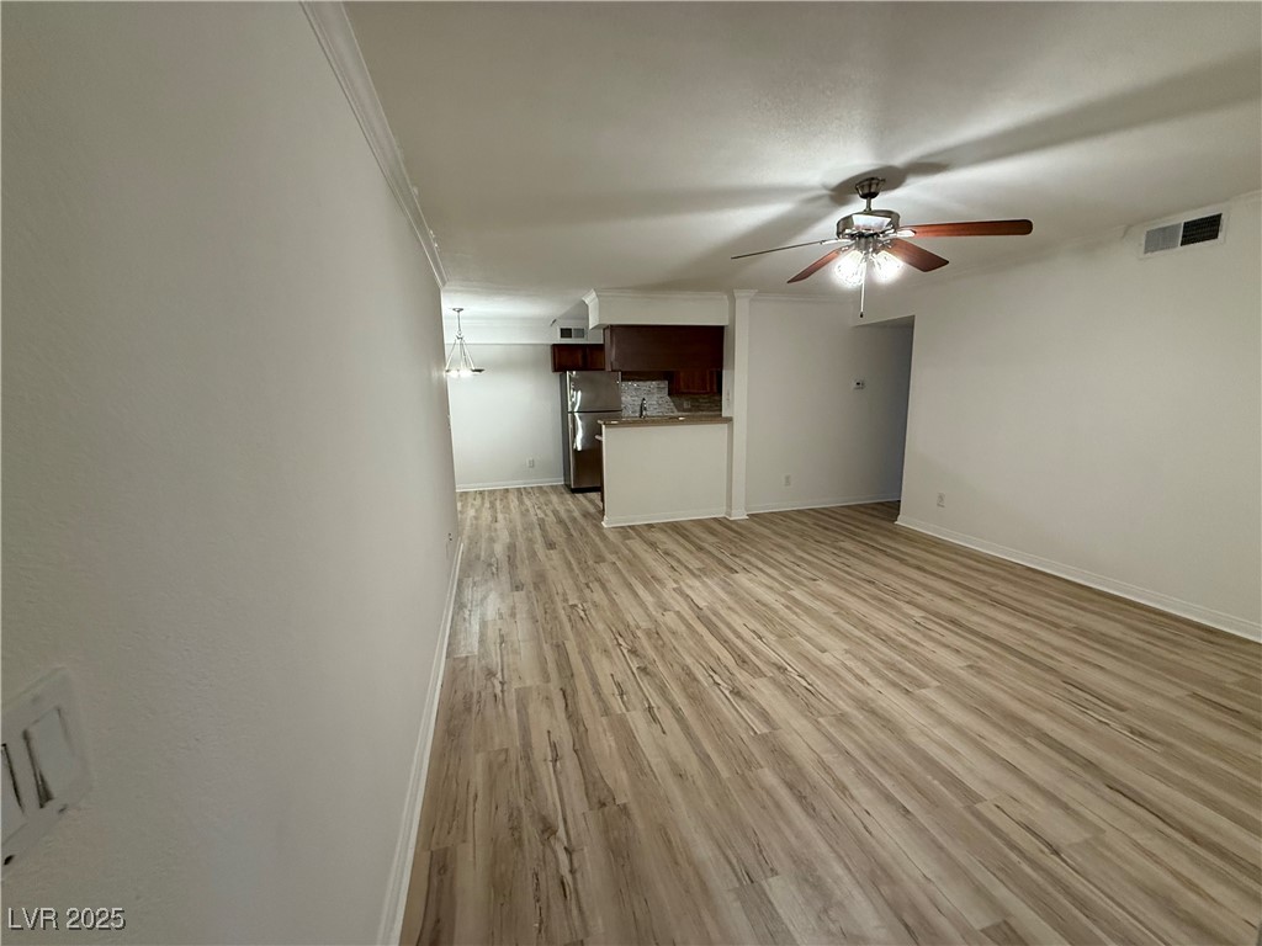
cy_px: 473
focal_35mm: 14
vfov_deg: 85.7
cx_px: 631
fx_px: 510
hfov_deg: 102.1
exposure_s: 1/120
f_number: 2.2
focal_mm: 2.22
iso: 400
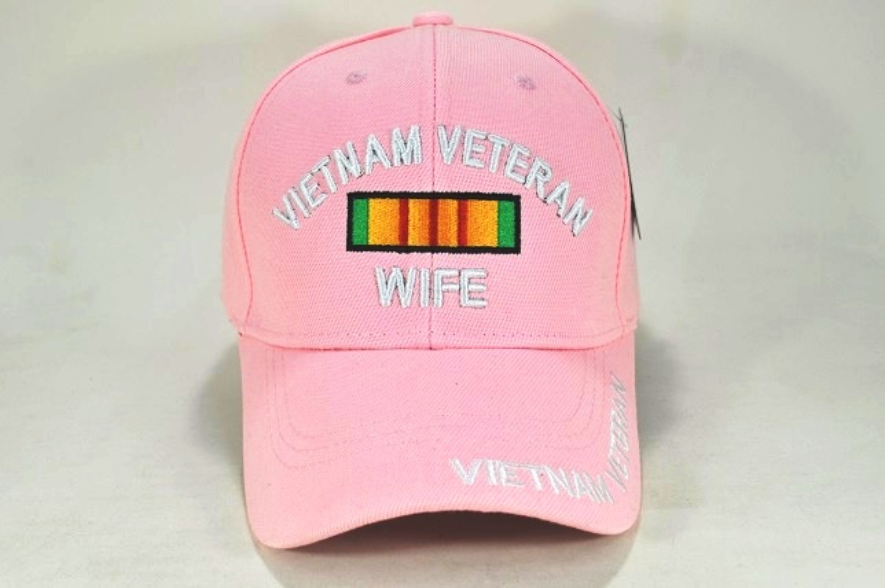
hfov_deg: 46.4
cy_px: 294
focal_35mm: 42
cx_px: 442
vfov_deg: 31.8
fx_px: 1031
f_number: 8
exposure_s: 1/250
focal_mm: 28
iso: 200
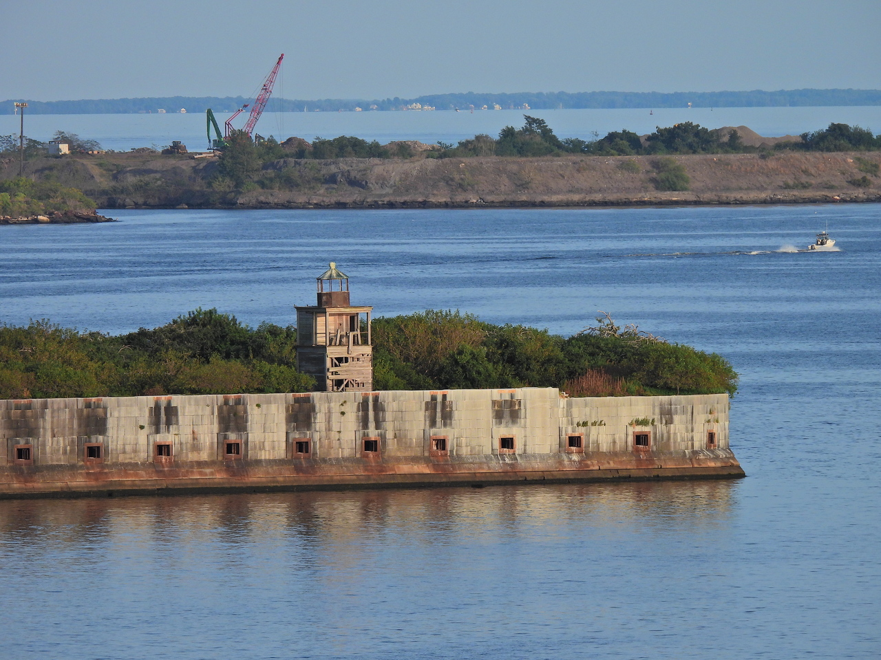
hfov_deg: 3.6
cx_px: 440
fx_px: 13998
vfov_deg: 2.7
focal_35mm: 550
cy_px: 330
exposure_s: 1/800
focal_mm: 98.1
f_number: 5
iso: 100
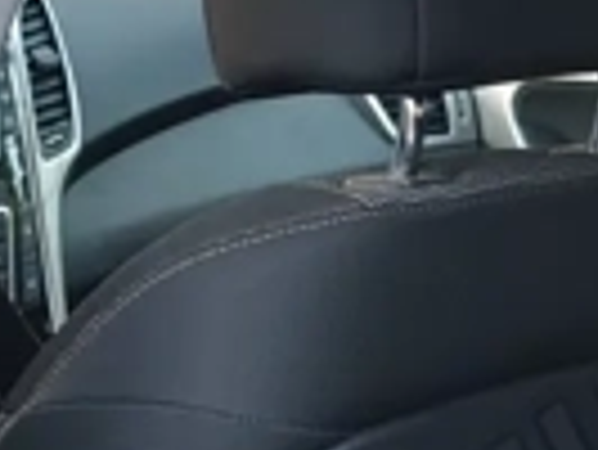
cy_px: 549
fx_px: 2991
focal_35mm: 173
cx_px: 162
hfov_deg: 11.4
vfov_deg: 8.5
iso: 640
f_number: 1.6
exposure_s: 1/50.1
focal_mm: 6.57
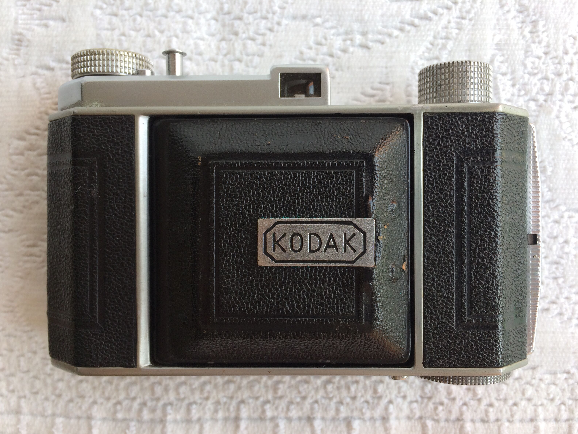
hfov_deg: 60.0
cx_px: 287
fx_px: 501
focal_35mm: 30
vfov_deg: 46.8
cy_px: 220
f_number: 2.2
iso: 32
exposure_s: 1/178
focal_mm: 4.15
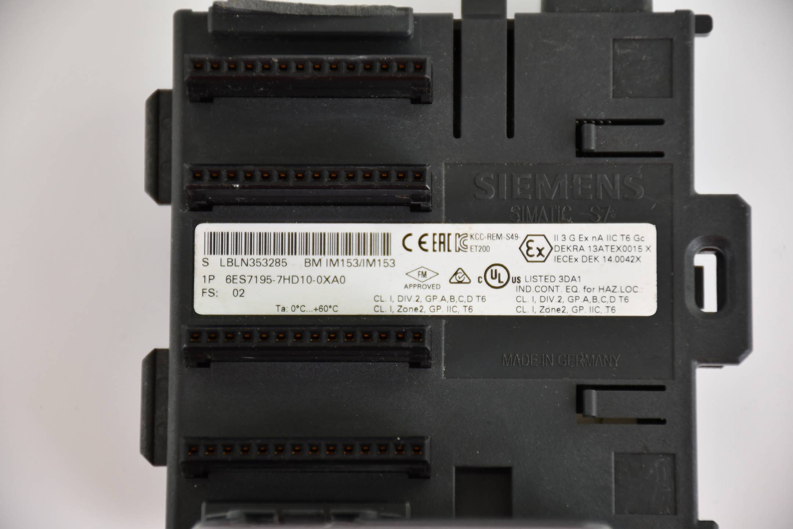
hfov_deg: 9.8
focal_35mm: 210
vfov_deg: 6.5
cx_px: 396
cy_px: 264
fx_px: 4625
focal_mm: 140
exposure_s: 1/250
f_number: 5.6
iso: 1000
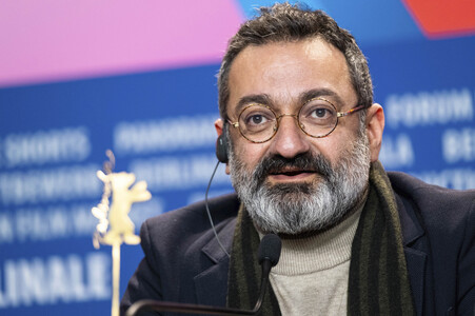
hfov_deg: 9.8
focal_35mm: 210
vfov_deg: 6.5
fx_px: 2769
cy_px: 158
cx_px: 238
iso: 2000
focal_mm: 140
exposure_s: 1/200
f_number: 2.8
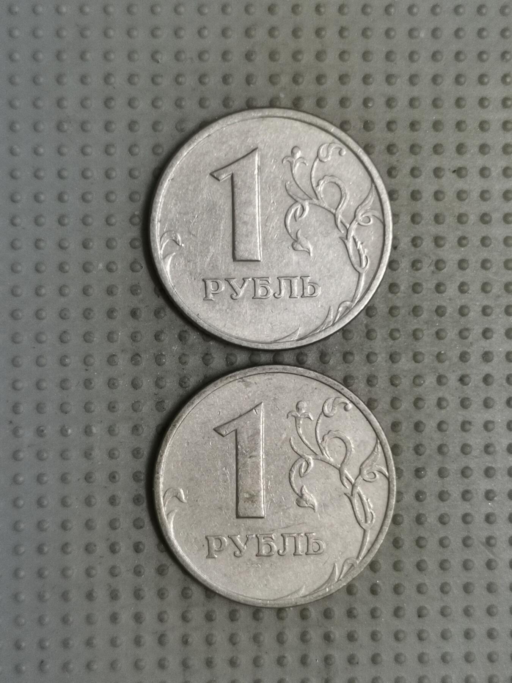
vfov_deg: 36.8
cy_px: 342
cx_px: 256
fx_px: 1025
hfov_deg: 28.0
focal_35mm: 52
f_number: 1.8
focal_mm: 4.75
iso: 320
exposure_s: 1/25.7
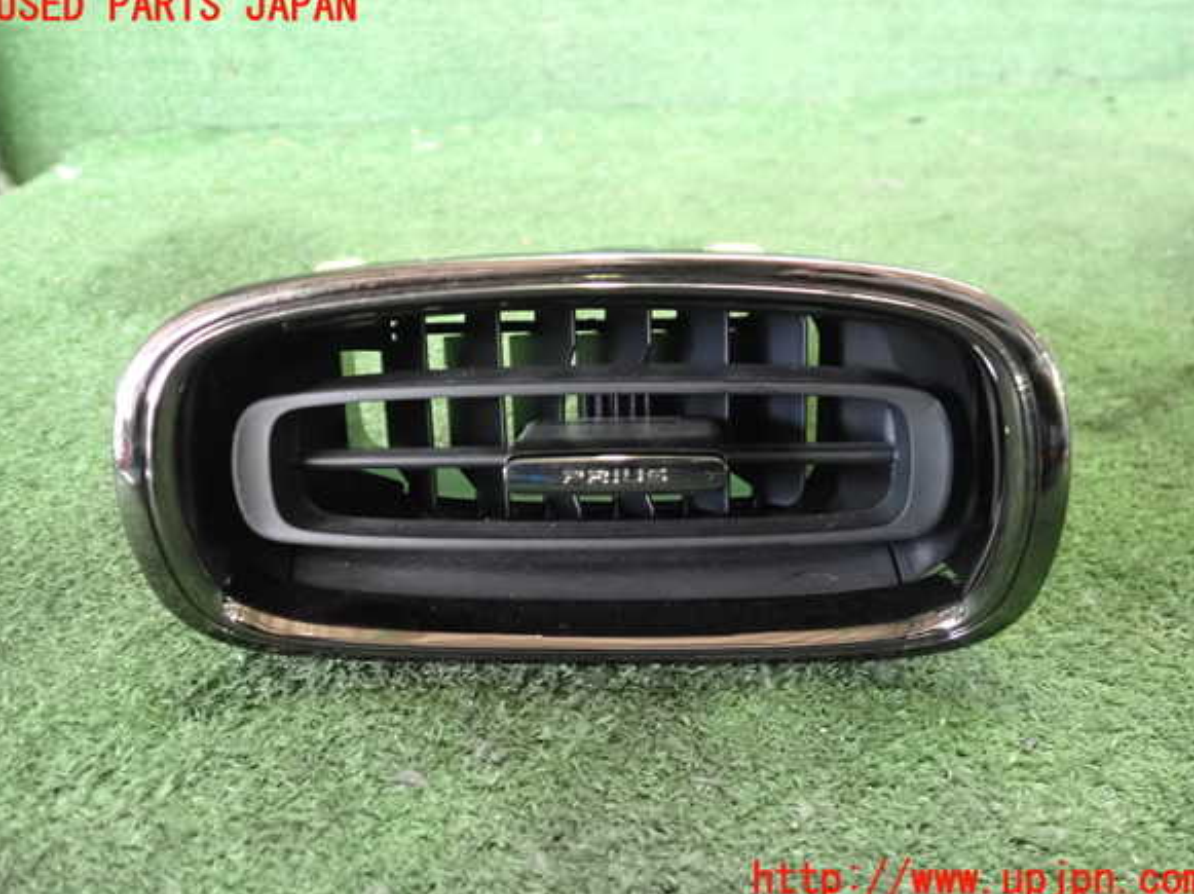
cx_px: 600
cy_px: 444
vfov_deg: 45.4
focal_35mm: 31
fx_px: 1069
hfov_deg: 58.4
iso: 1600
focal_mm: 5.4
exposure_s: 1/50
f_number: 2.3
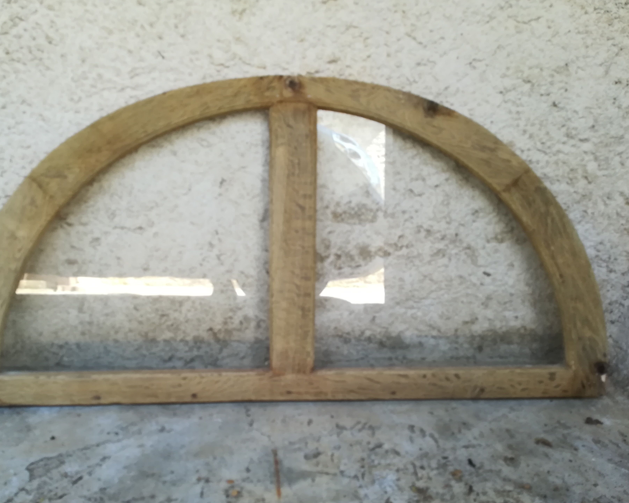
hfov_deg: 62.1
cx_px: 288
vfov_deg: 51.5
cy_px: 258
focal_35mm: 28
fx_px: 521
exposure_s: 1/33.3
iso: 80
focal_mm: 3.83
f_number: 2.2
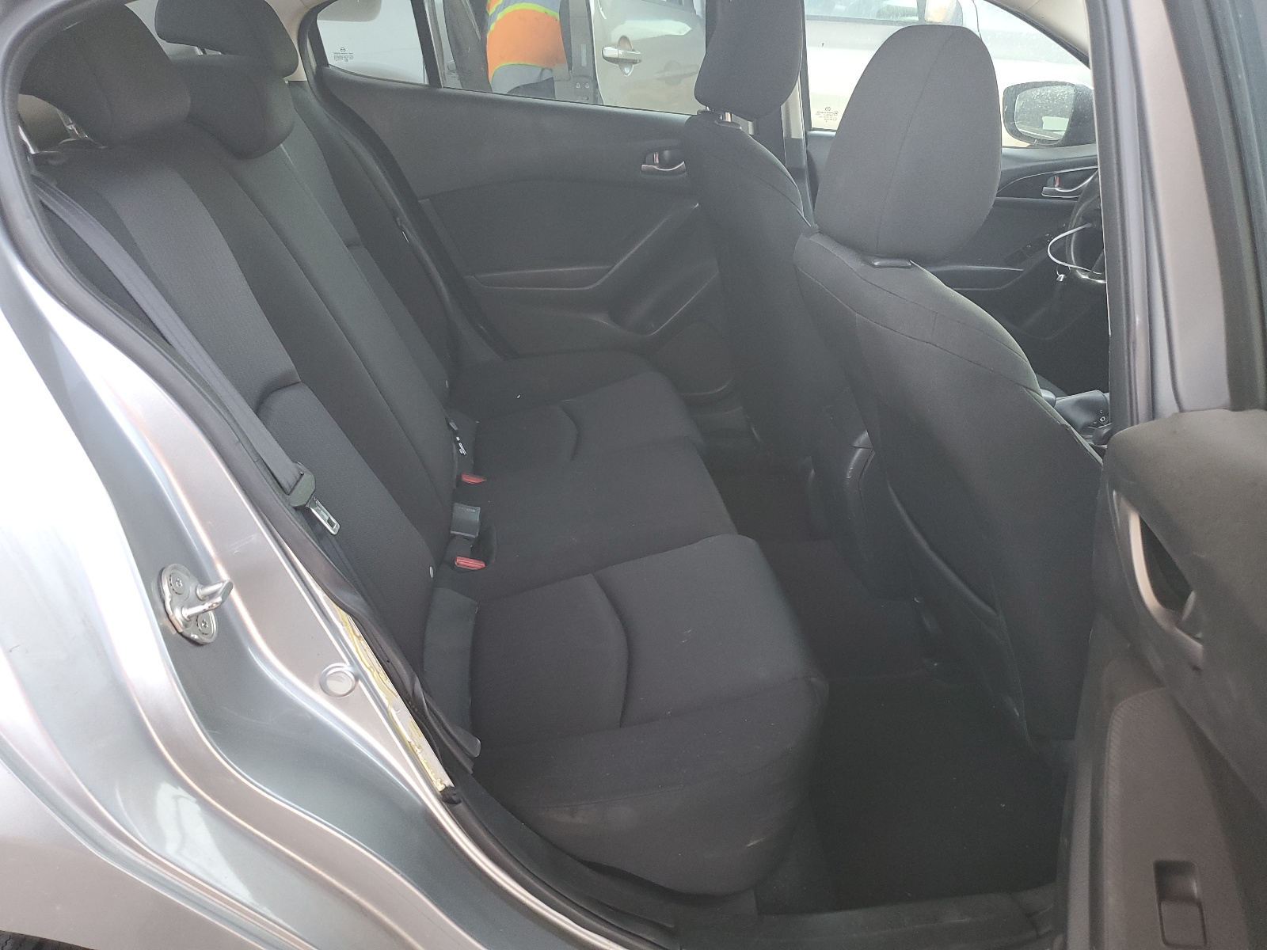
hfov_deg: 67.3
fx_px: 952
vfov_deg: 53.1
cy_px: 475
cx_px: 634
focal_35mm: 26
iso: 92
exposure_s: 1/120
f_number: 1.5
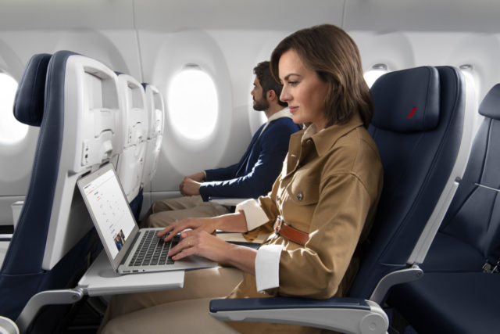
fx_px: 403
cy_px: 167
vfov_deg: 45.0
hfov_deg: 63.6
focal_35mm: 29
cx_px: 250
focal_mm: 29
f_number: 11
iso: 400
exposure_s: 1/125
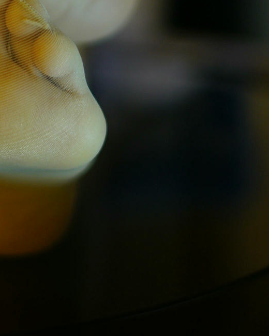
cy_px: -70
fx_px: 1524
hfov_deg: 10.0
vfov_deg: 12.3
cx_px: -19
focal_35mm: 153
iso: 200
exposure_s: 1/60
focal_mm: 50
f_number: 1.8
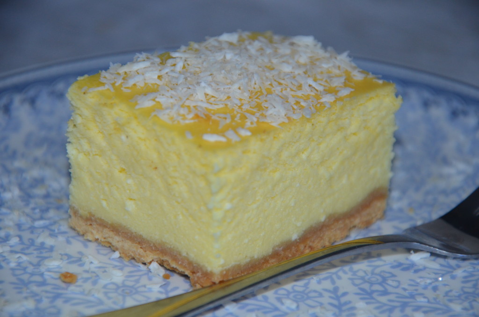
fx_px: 2091
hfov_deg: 13.1
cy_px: 158
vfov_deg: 8.7
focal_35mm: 158
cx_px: 240
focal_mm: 105
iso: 1000
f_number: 5.6
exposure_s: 1/60
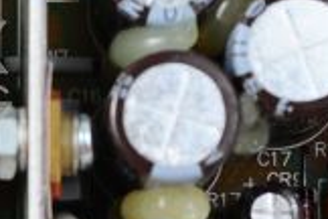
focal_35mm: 668
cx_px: -190
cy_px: 71
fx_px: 6086
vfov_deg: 2.1
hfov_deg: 3.1
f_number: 13
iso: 400
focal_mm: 120
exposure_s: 1/160
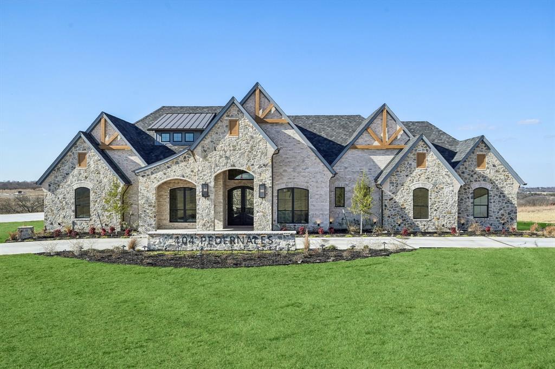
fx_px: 462
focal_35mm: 30
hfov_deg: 61.9
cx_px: 278
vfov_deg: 43.6
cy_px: 184
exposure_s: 1/1250
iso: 400
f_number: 8
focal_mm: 30
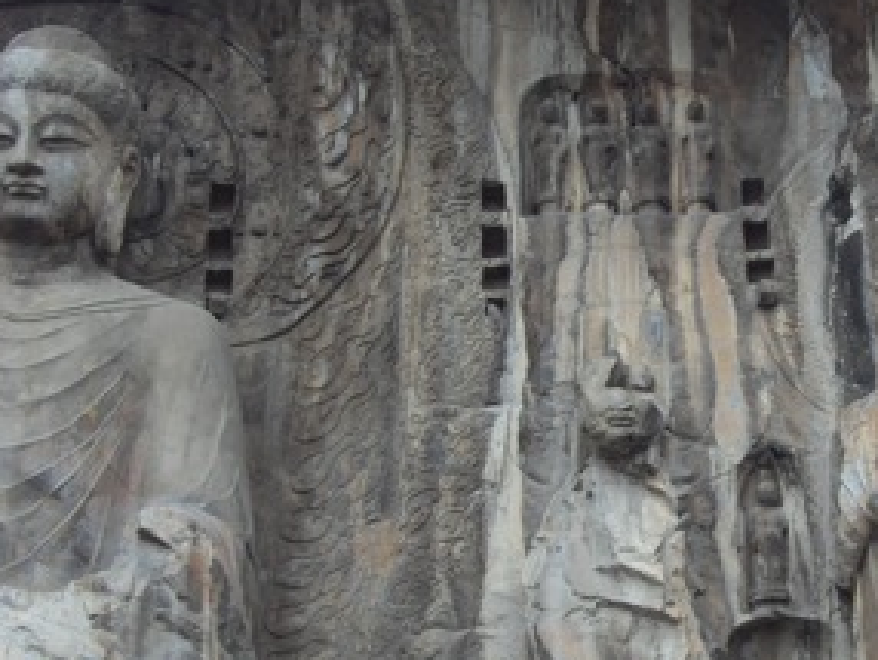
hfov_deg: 31.8
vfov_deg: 24.3
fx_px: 1523
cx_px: 602
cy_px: 473
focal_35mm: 60
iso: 100
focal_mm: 6.6
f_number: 3.5
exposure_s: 1/90
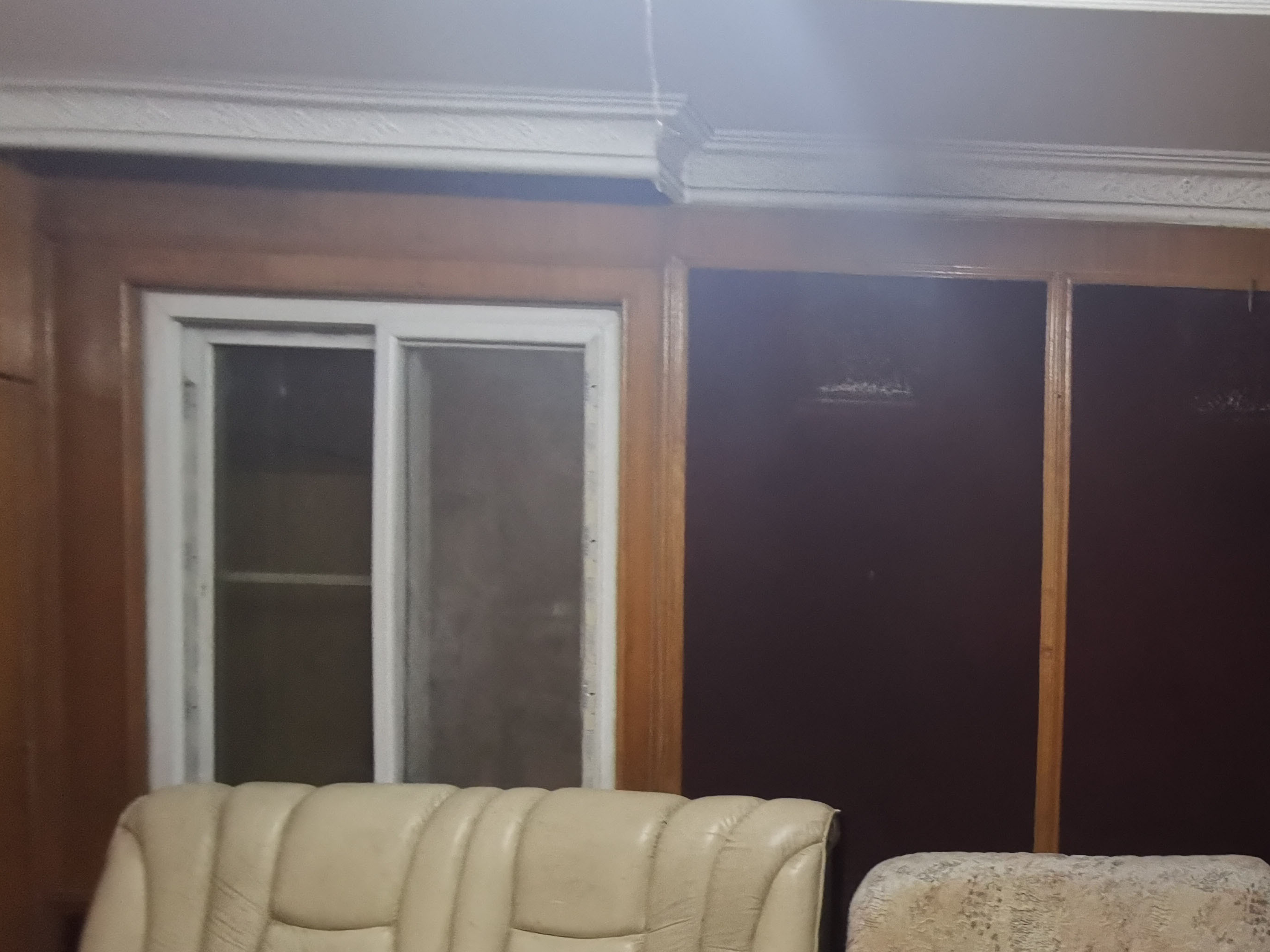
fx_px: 1101
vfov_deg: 45.6
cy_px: 684
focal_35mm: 30
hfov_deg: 53.0
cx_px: 1130
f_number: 2.2
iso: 640
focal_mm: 2.35
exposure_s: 1/33.3
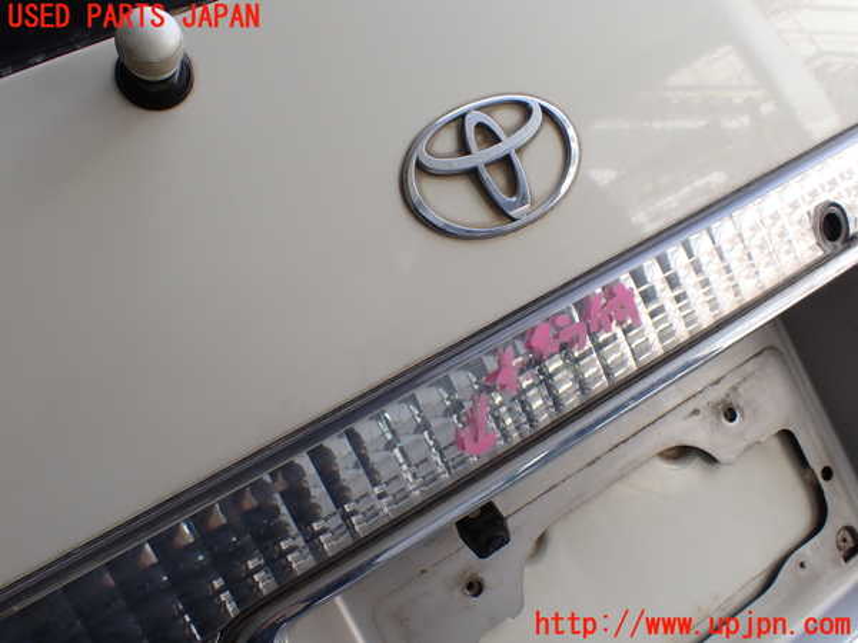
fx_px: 744
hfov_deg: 60.0
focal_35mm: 30
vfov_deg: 46.8
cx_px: 429
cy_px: 322
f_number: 3.2
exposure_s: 1/160
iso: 100
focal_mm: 5.4
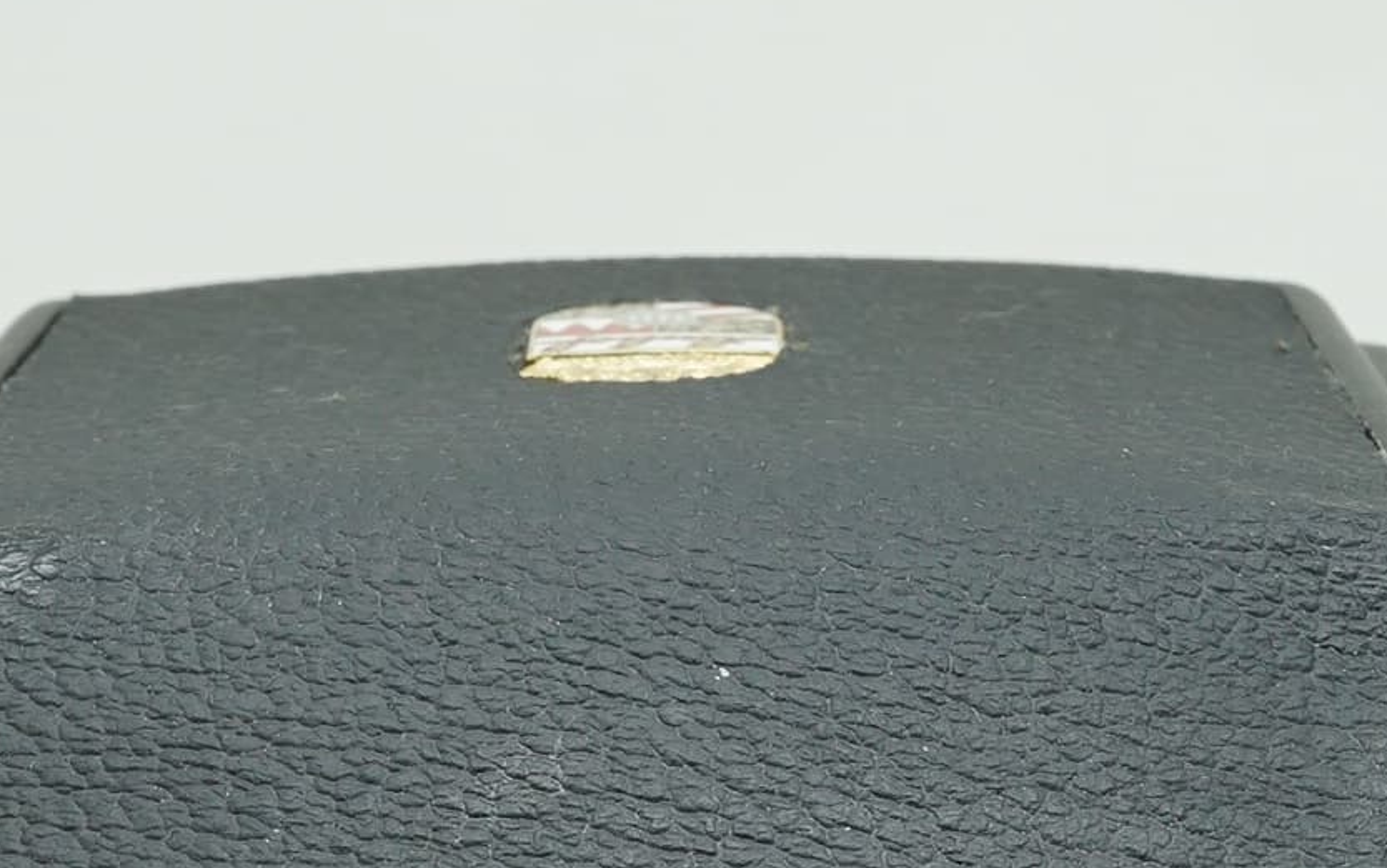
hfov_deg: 17.7
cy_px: 911
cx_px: 586
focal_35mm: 118
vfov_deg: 11.0
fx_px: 4461
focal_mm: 33
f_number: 16
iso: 800
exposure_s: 1/30
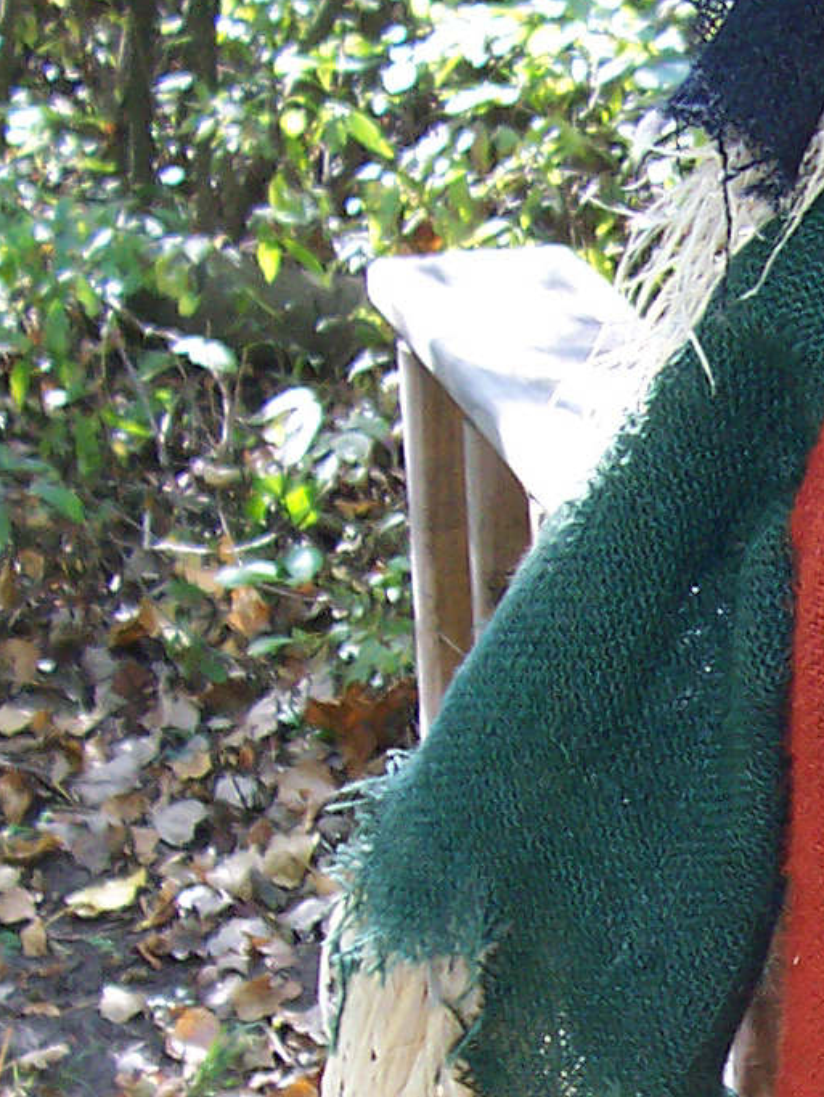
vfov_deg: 17.7
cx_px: 1193
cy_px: 943
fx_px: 3488
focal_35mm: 110
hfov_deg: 12.8
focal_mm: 5.6
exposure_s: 1/60
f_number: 2.8
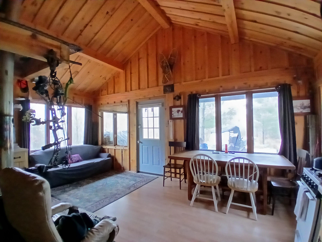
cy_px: 121
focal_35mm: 17
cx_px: 161
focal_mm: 1.4
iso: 1250
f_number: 2.2
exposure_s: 1/13.3
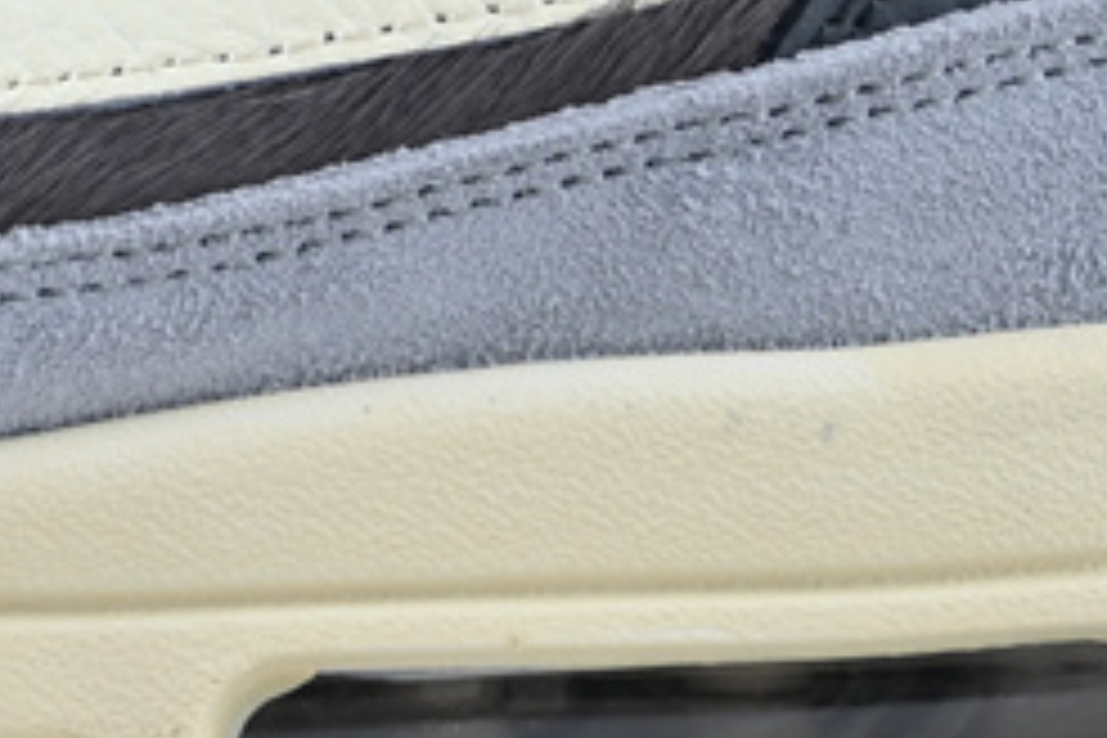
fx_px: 7079
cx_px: -364
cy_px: -14
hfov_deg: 8.8
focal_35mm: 230
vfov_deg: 6.0
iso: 100
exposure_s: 1/50
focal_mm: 31.5
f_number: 5
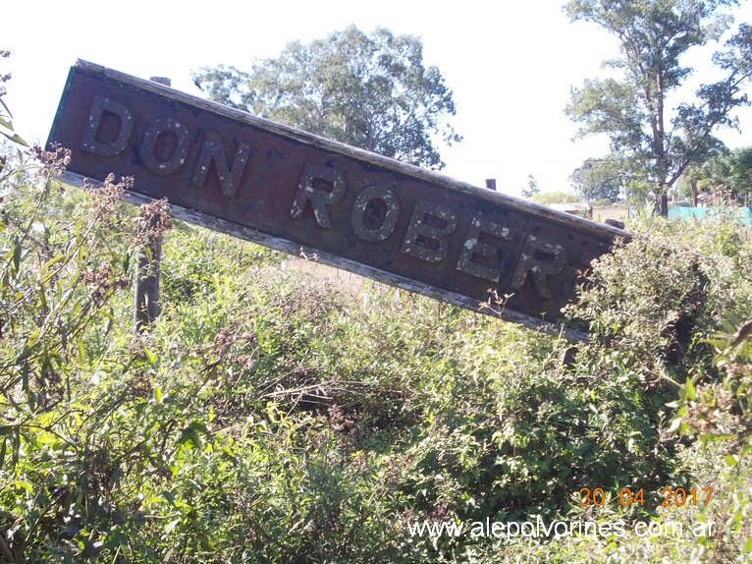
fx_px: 1303
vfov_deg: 24.4
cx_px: 376
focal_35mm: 60
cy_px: 282
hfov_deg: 32.2
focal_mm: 8.5
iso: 80
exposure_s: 1/100
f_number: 4
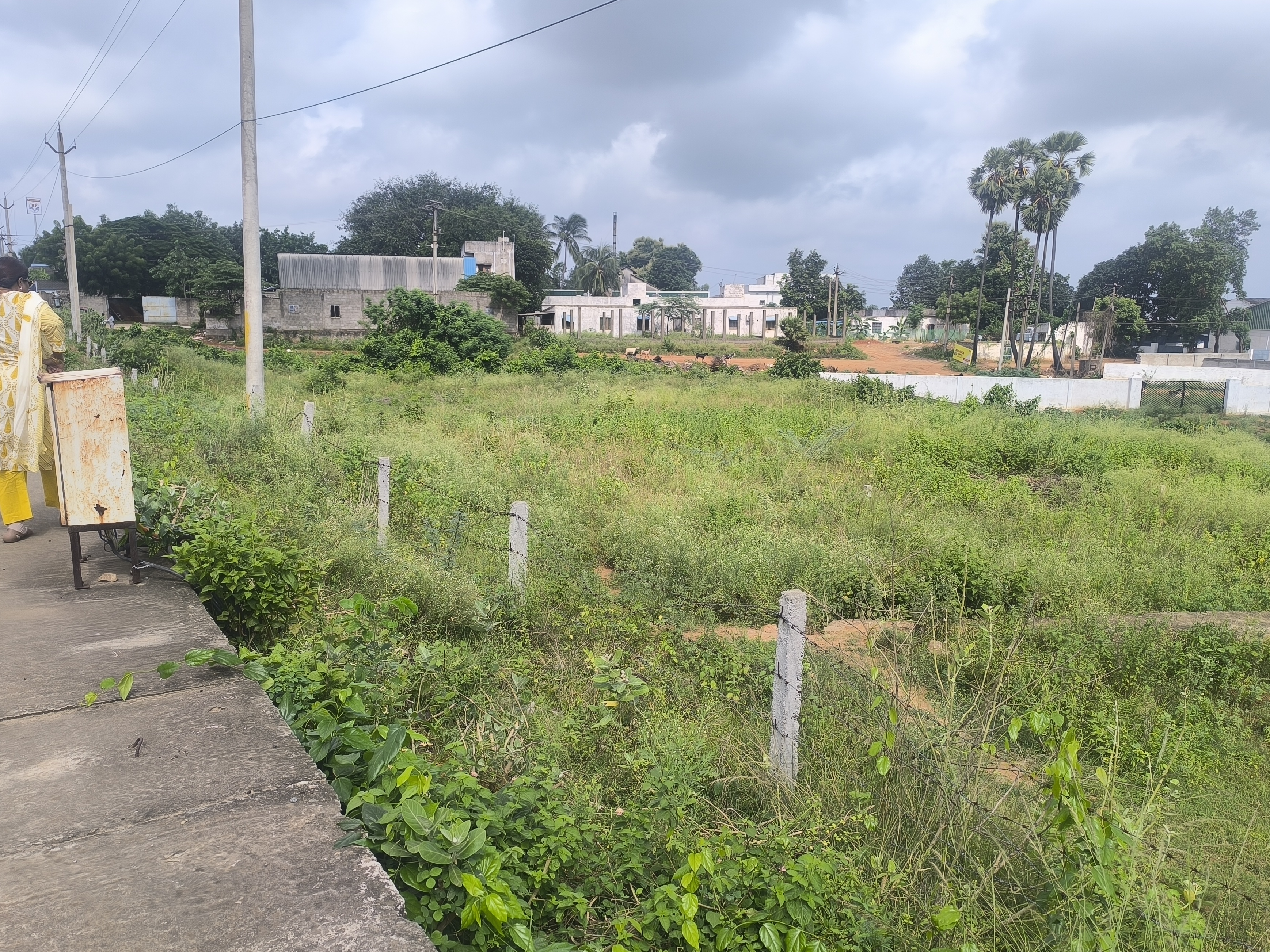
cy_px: 532
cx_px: 639
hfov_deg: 65.3
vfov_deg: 51.2
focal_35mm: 27
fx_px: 991
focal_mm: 6.14
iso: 50
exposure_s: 1/824
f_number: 1.65
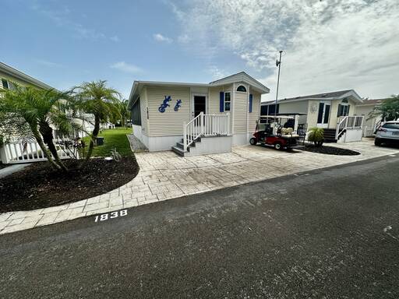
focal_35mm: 14
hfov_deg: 102.1
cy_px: 150
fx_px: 161
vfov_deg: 85.7
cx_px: 200
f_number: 2.2
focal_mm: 2.22
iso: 40
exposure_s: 1/1742
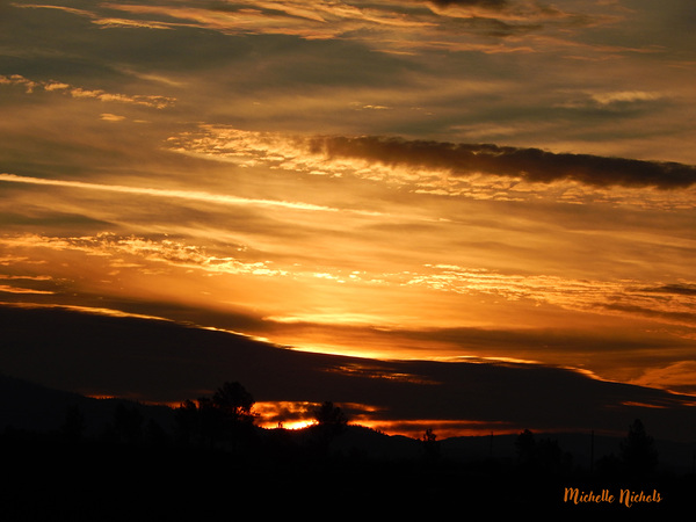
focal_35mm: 184
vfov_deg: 8.1
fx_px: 3700
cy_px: 261
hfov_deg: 10.7
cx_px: 348
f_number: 10.5
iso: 125
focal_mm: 32.8
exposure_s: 1/640
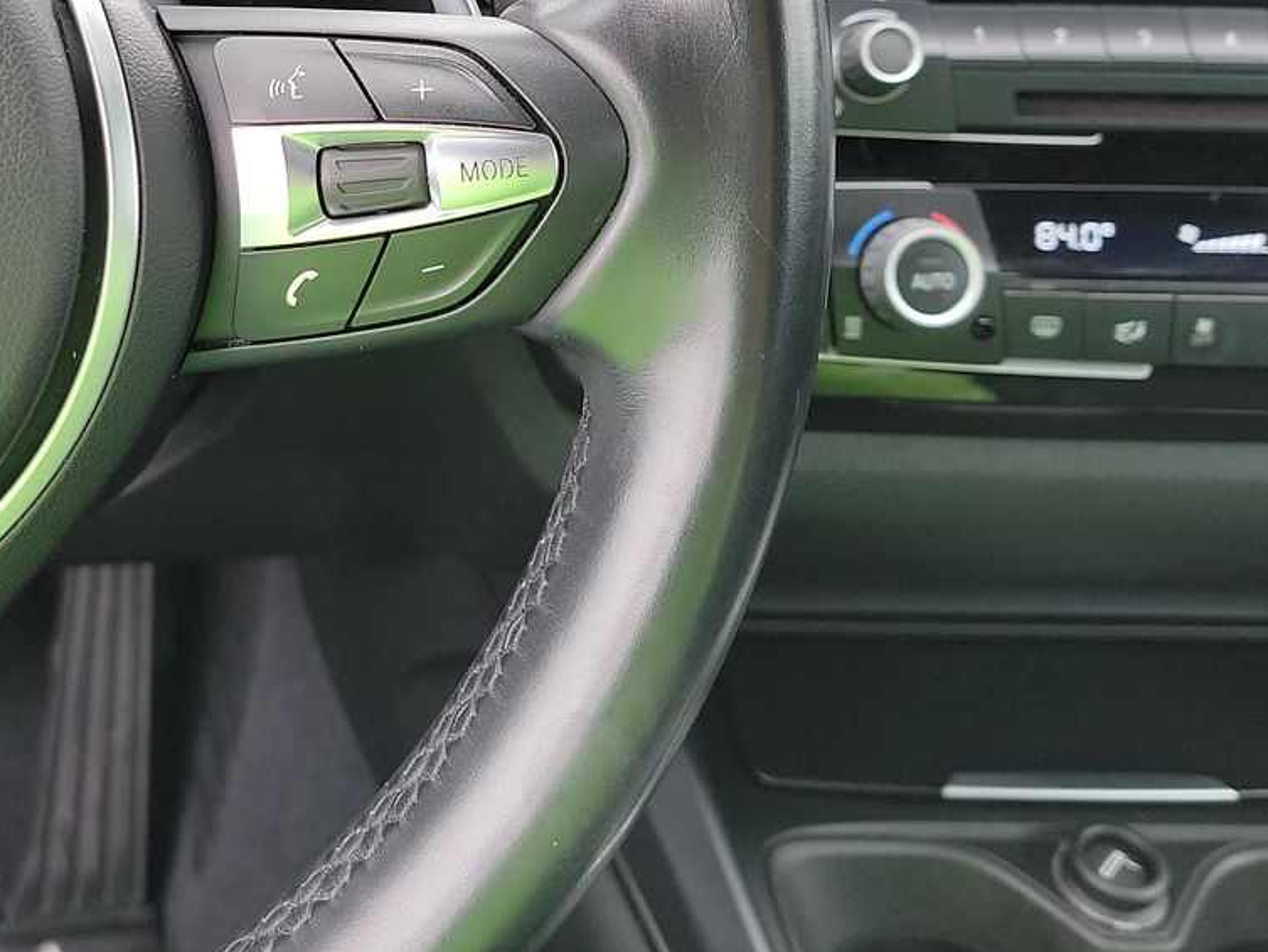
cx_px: 360
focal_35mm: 51
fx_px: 1868
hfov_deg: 36.8
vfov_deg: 27.7
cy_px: 120
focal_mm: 6.7
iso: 263
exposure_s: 1/59
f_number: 1.8
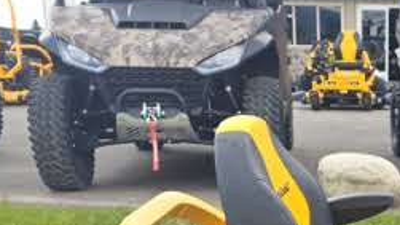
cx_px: 394
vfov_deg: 13.5
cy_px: 409
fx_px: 848
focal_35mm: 80
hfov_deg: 25.3
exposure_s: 1/134
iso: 10
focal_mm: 6.3
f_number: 1.7
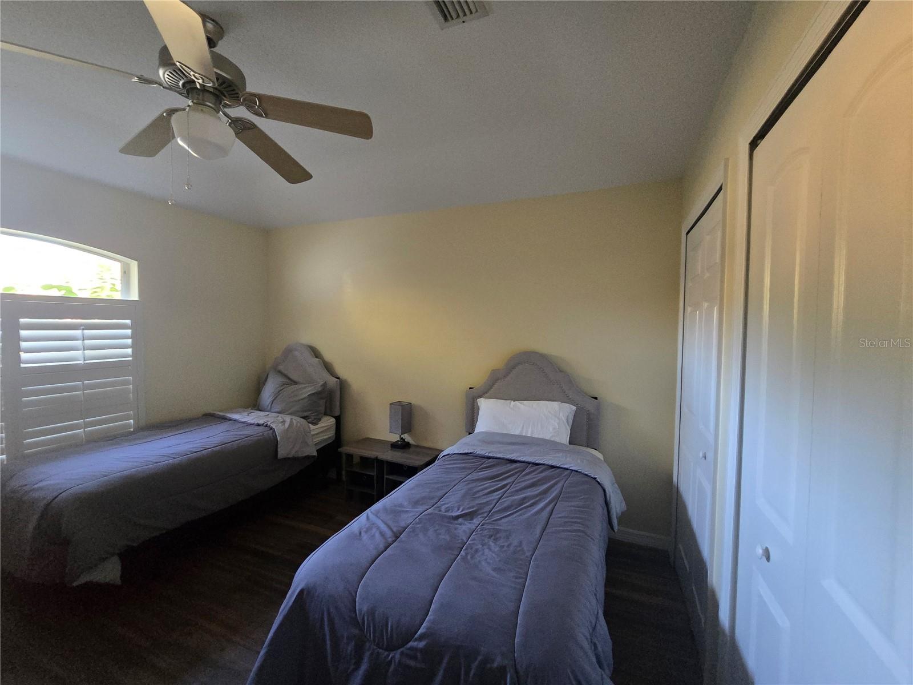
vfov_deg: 89.9
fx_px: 343
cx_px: 456
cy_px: 342
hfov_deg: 106.2
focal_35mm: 13
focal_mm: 2.2
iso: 1000
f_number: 2.2
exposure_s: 1/60
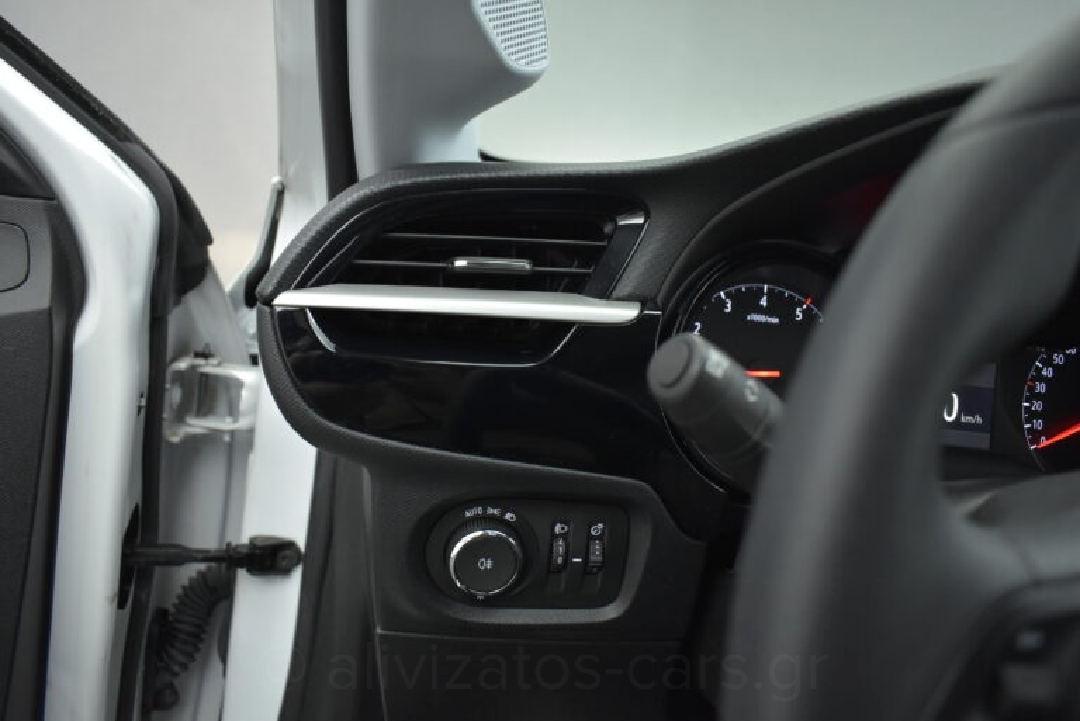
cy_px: 360
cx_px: 540
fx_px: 810
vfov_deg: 48.0
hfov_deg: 67.4
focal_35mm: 27
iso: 1600
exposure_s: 1/80
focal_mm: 18
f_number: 3.5
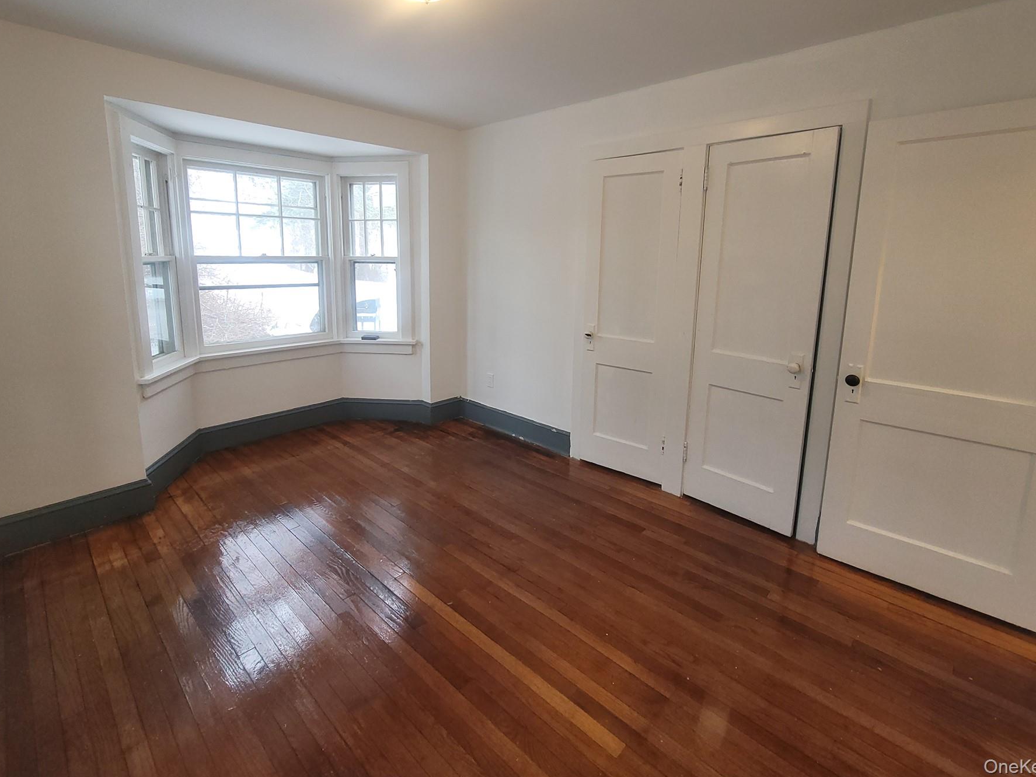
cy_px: 332
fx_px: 449
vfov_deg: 81.2
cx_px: 505
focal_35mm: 15
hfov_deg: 98.2
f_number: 2.2
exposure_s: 1/60
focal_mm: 2.2
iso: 125
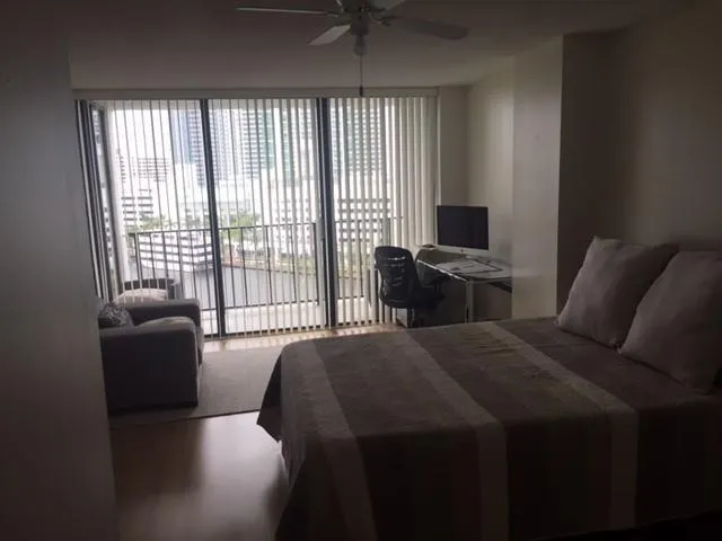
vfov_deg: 48.2
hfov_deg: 61.7
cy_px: 270
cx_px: 361
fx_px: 605
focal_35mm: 29
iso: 32
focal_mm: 4.15
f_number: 2.2
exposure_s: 1/141
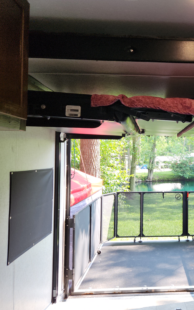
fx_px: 279
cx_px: 168
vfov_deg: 58.1
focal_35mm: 33
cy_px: 155
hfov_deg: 36.4
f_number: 1.8
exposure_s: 1/120
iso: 32
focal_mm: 5.4
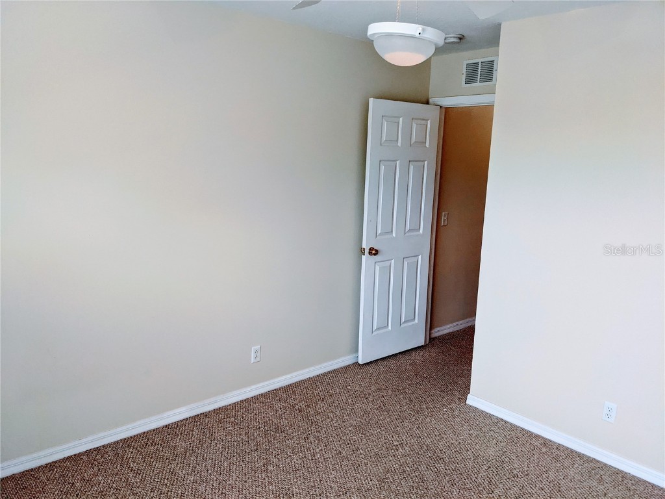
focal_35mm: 27
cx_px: 332
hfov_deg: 65.3
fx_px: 519
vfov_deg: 51.4
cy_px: 250
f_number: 1.73
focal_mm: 4.38
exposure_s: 1/499
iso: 686
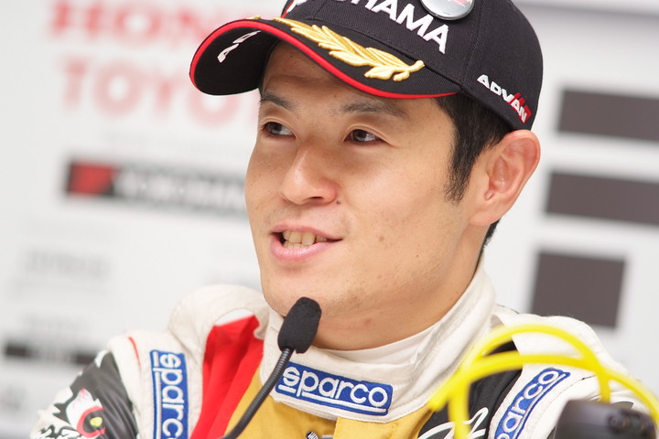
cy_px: 220
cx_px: 330
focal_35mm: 270
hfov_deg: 7.6
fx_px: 4942
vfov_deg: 5.1
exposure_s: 1/250
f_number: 2.8
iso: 400
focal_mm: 180
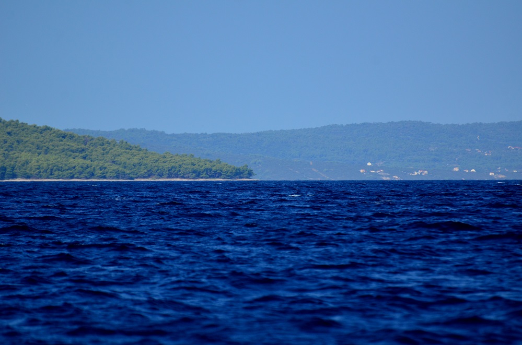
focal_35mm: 450
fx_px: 6509
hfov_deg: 4.6
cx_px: 261
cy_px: 172
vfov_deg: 3.0
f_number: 5.6
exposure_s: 1/2000
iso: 400
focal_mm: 300
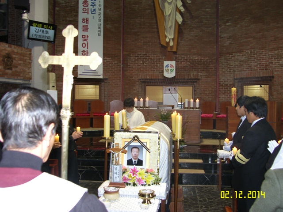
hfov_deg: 46.8
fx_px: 327
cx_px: 142
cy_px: 106
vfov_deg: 36.0
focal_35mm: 40
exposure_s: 1/40
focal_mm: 10.3
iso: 100
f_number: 2.5
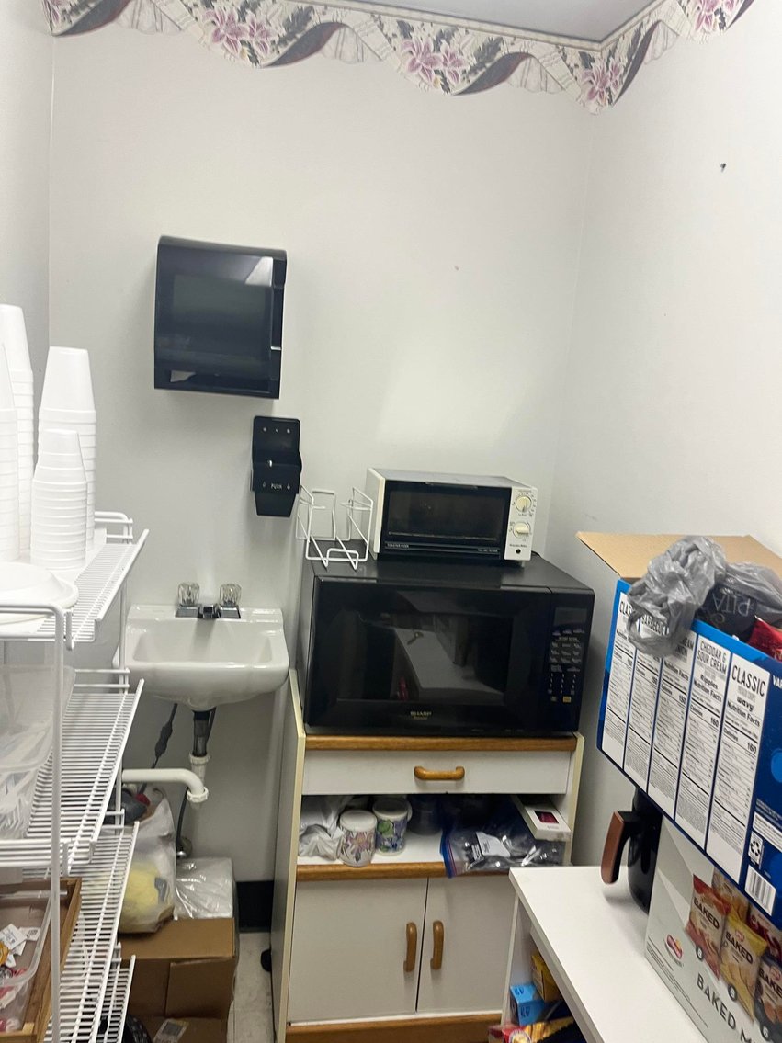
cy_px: 522
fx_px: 783
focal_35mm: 26
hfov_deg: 53.1
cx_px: 391
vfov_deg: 67.3
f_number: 1.6
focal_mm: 5.1
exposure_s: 1/60
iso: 100
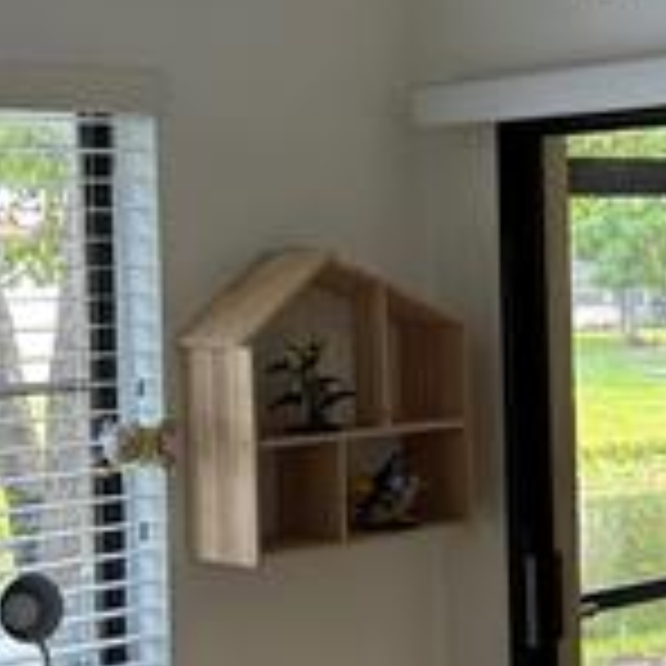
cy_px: 315
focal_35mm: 93
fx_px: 2024
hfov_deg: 18.4
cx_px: 576
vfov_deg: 18.7
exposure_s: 1/60
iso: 80
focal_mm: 5.7
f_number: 1.5
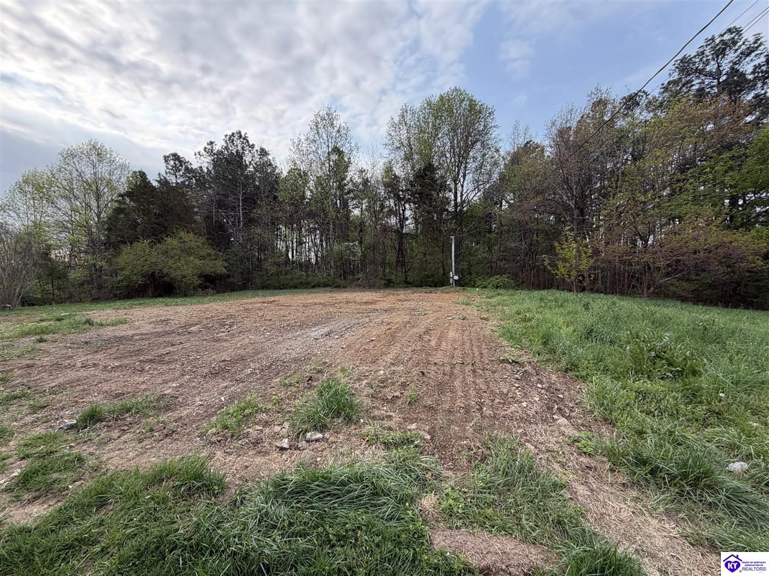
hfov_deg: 102.1
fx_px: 311
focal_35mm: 14
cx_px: 384
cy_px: 288
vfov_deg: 85.6
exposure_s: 1/596
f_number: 2.2
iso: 40
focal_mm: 2.22
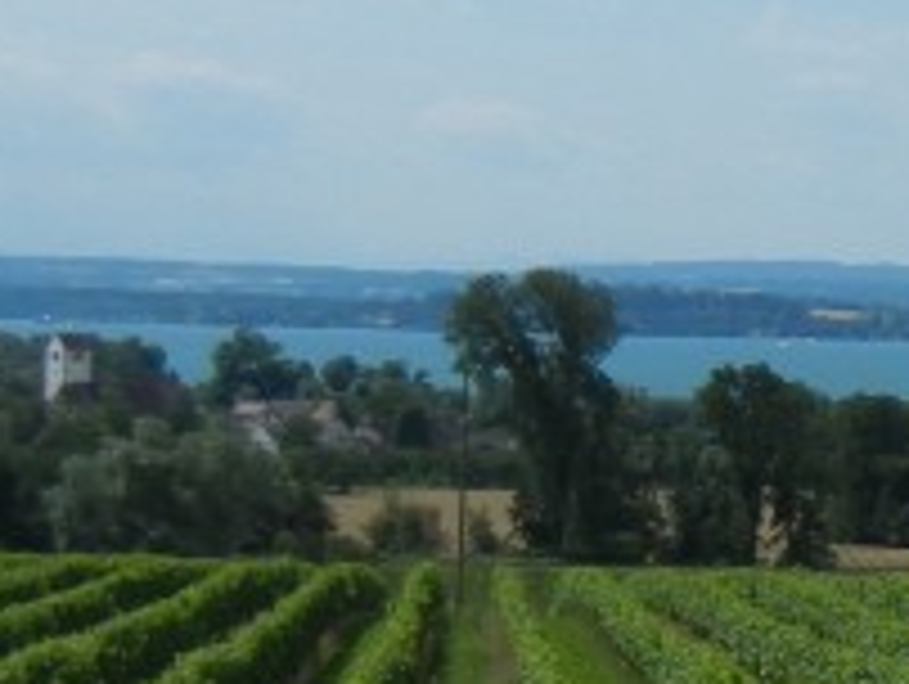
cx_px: 1624
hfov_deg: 12.0
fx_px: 3996
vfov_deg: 9.8
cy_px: 238
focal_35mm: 152
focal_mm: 5.4
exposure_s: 1/690
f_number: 7
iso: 160
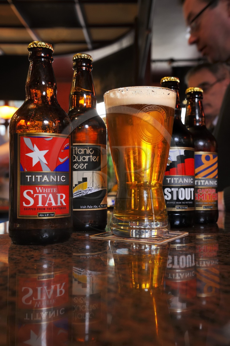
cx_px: 115
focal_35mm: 38
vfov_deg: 50.7
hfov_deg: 35.0
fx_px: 365
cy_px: 173
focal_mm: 38
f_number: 7.1
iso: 800
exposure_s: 1/10
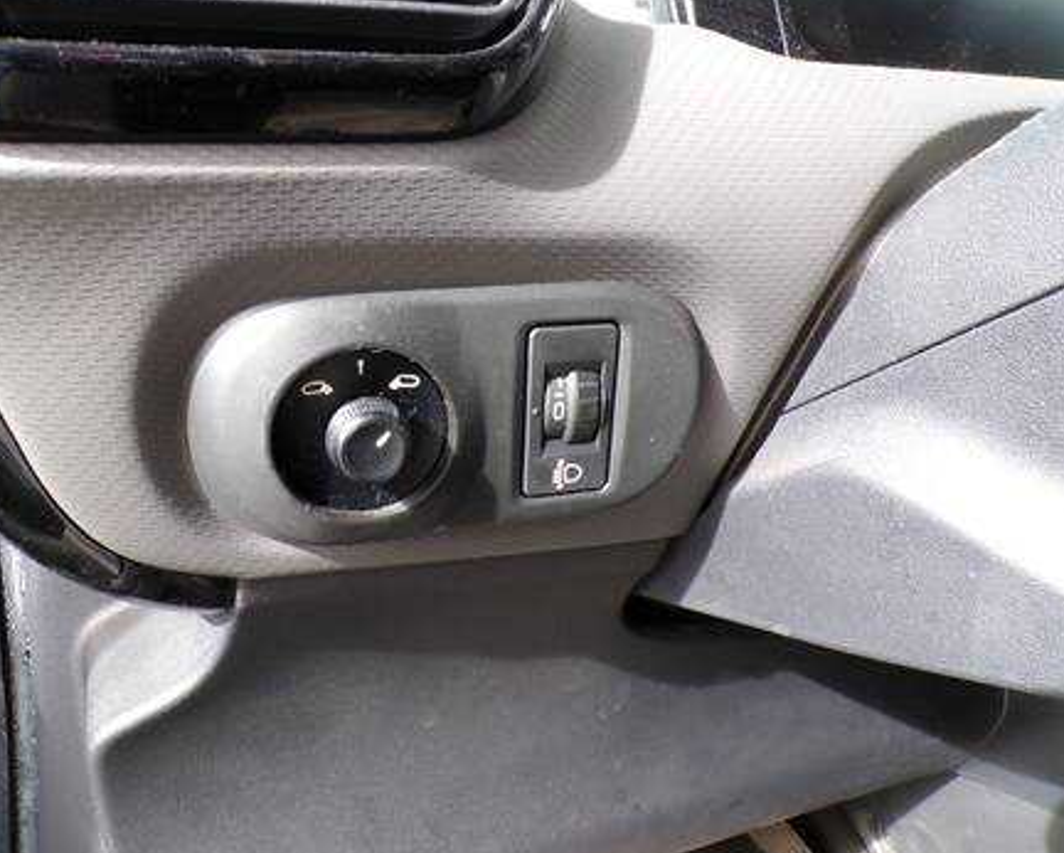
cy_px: 429
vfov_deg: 55.0
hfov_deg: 65.9
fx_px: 819
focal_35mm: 26
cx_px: 493
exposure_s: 1/45
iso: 100
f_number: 4.4
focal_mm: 4.3
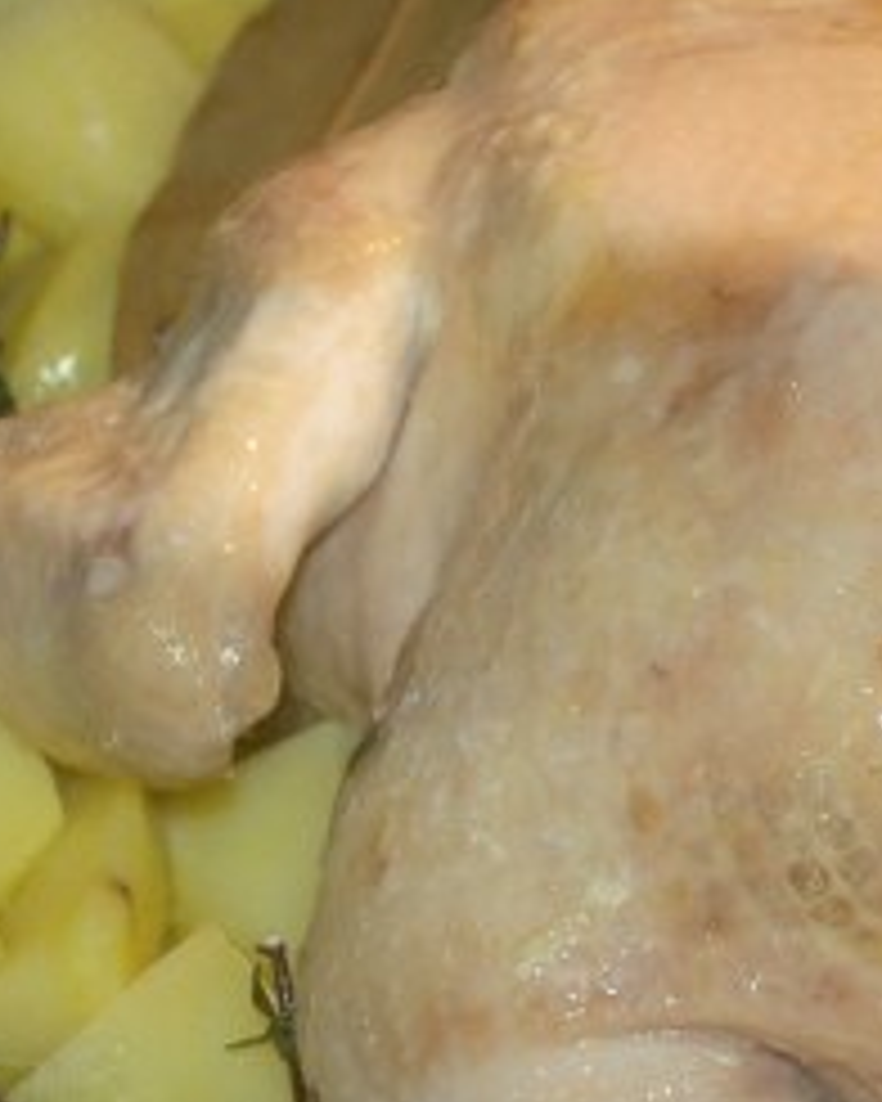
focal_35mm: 221
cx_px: 1053
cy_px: 688
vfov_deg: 8.7
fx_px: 7211
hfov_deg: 6.9
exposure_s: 1/60
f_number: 4.8
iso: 200
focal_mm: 48
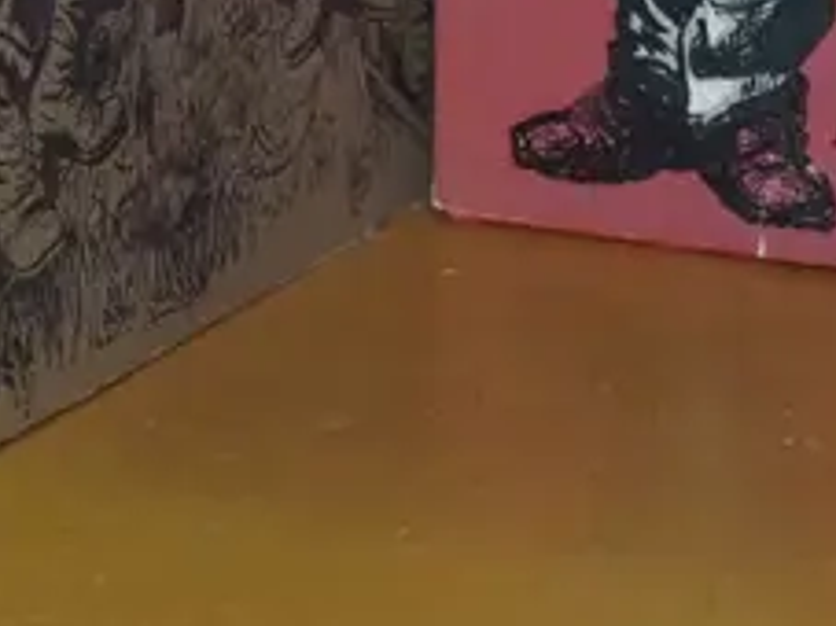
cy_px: -641
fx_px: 5455
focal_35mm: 226
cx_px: 516
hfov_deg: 8.8
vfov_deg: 6.4
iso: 2500
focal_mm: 25
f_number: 5.6
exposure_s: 1/160
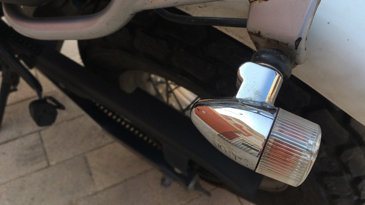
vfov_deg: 36.6
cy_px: 88
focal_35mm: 32
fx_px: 310
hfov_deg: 61.0
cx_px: 182
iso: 25
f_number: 2.2
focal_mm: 4.15
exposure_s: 1/361
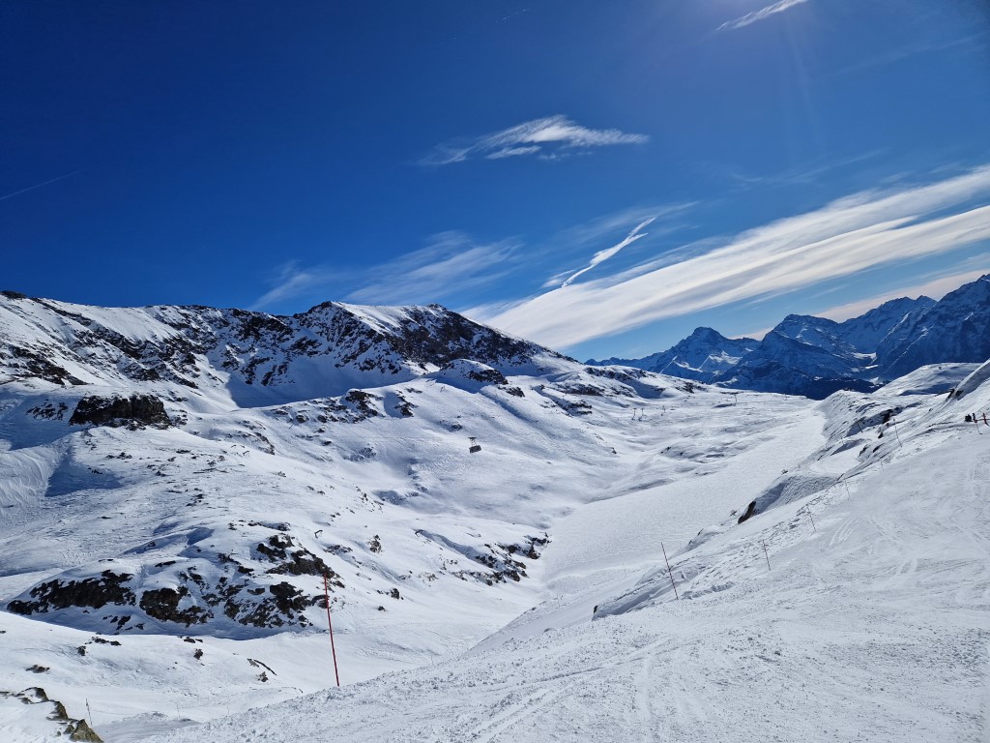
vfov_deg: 58.9
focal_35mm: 23
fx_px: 658
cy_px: 372
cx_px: 495
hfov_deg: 73.9
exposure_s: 1/6880
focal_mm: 5.4
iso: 50
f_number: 1.8
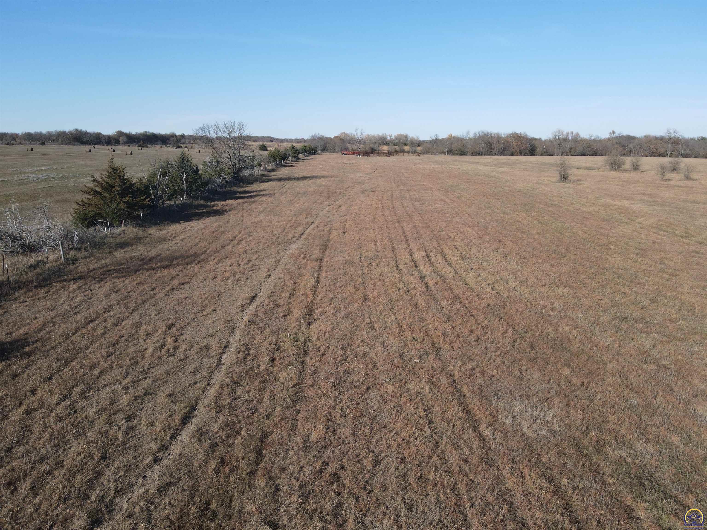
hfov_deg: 71.6
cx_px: 354
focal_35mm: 24
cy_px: 265
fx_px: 490
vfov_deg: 56.8
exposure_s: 1/640
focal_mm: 4.5
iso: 100
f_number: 2.8
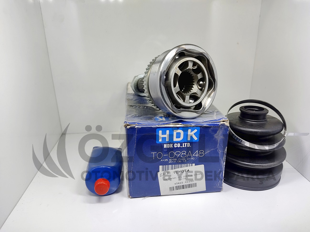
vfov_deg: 53.1
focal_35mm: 26
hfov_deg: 67.3
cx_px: 155
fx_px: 233
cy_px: 116
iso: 170
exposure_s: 1/100
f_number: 1.79
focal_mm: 4.74
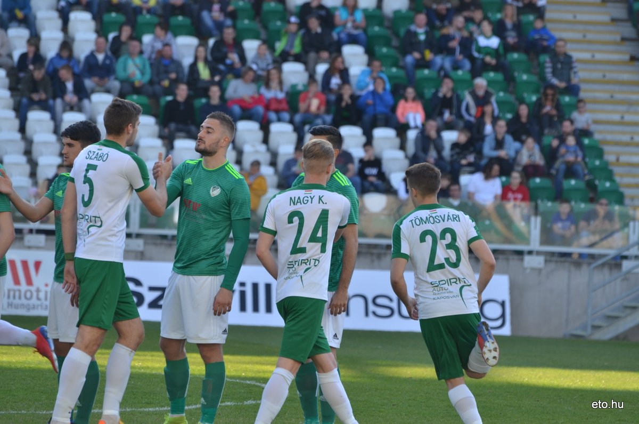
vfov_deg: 4.3
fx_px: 5580
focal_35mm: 315
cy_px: 212
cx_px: 320
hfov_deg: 6.6
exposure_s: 1/640
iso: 250
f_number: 5.3
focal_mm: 210
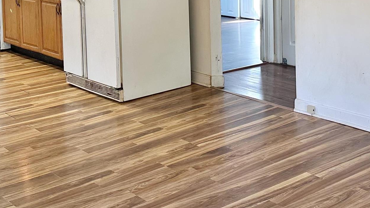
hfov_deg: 32.8
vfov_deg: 18.1
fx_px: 628
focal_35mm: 64
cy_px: -27
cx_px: 218
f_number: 1.78
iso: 160
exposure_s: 1/120
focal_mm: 6.86
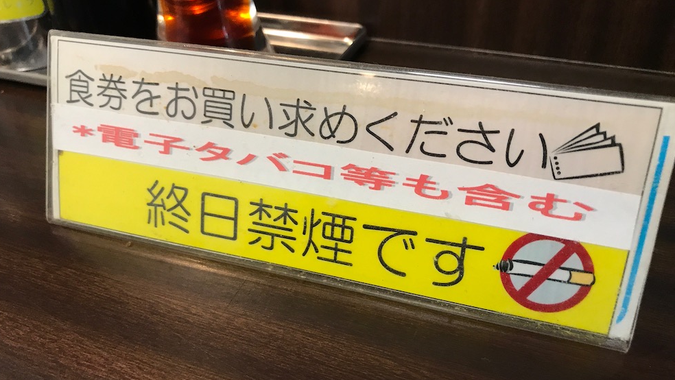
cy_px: 191
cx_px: 333
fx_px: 555
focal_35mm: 31
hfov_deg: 62.6
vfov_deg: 37.8
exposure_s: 1/30
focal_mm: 3.99
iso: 40
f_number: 1.8
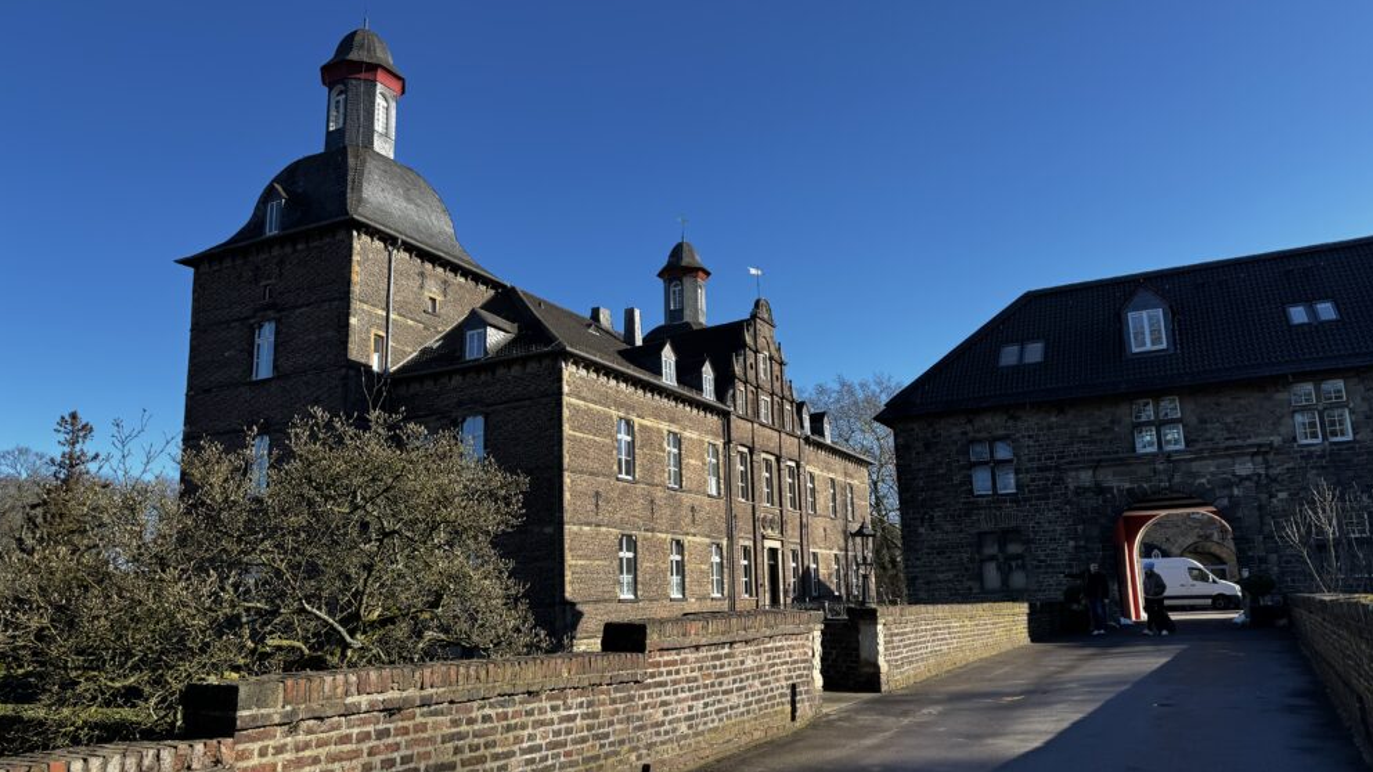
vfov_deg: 42.9
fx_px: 983
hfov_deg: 69.8
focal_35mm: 27
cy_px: 397
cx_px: 703
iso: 80
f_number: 1.78
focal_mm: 6.76
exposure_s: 1/1637
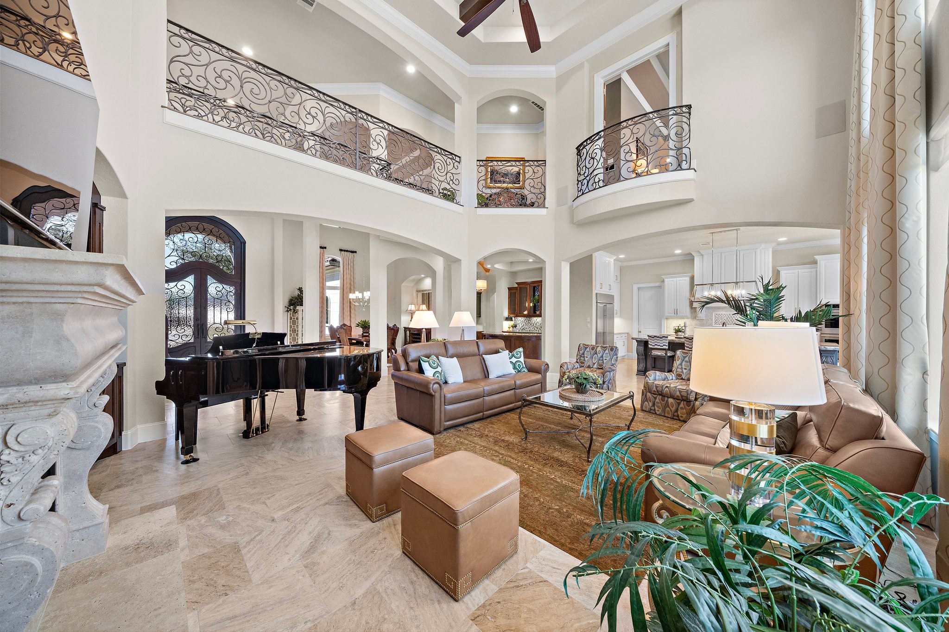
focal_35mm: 12
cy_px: 316
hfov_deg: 112.6
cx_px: 474
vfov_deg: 90.0
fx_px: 316
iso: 640
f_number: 8
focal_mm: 12
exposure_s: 1/250
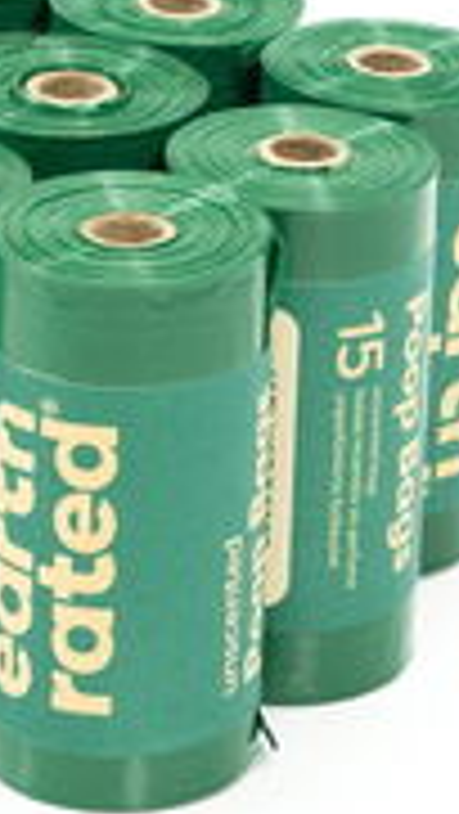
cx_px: -266
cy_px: 268
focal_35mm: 195
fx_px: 4213
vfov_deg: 11.0
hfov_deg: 6.2
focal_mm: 32
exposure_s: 1/200
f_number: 9
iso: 1000
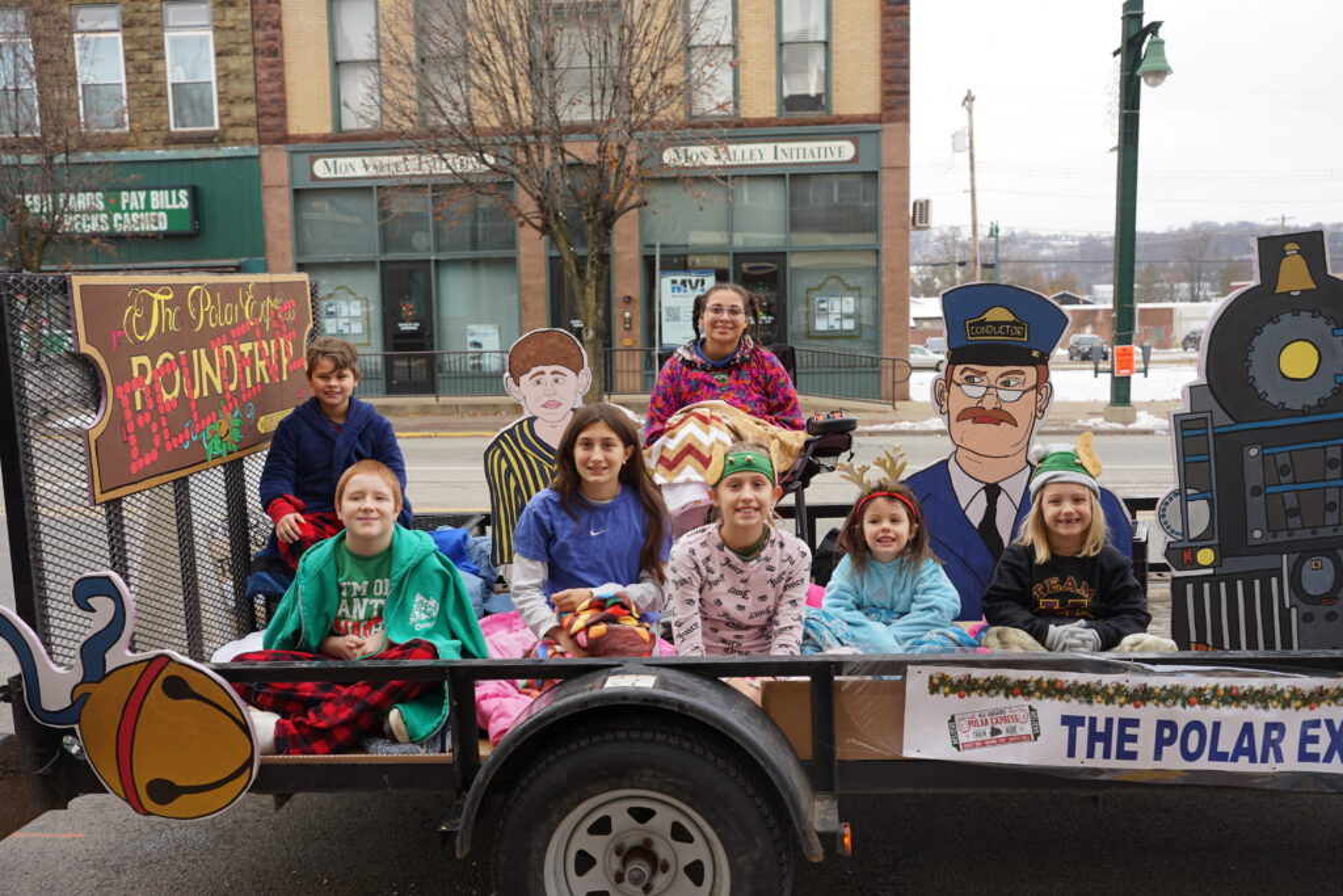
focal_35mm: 31
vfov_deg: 42.3
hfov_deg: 60.3
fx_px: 1157
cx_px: 672
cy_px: 448
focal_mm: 31
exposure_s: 1/80
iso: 100
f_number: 5.6
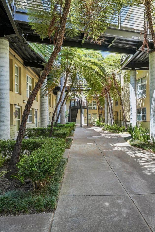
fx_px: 142
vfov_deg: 78.6
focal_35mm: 22
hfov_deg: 56.4
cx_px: 98
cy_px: 116
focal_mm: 14
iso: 800
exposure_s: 1/50
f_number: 8
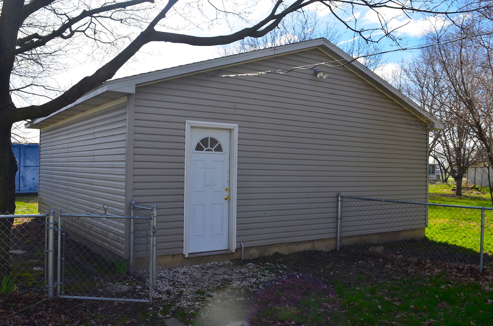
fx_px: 451
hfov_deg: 57.3
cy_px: 163
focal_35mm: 33
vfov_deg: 39.8
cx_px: 246
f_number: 11
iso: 140
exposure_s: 1/125
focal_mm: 22
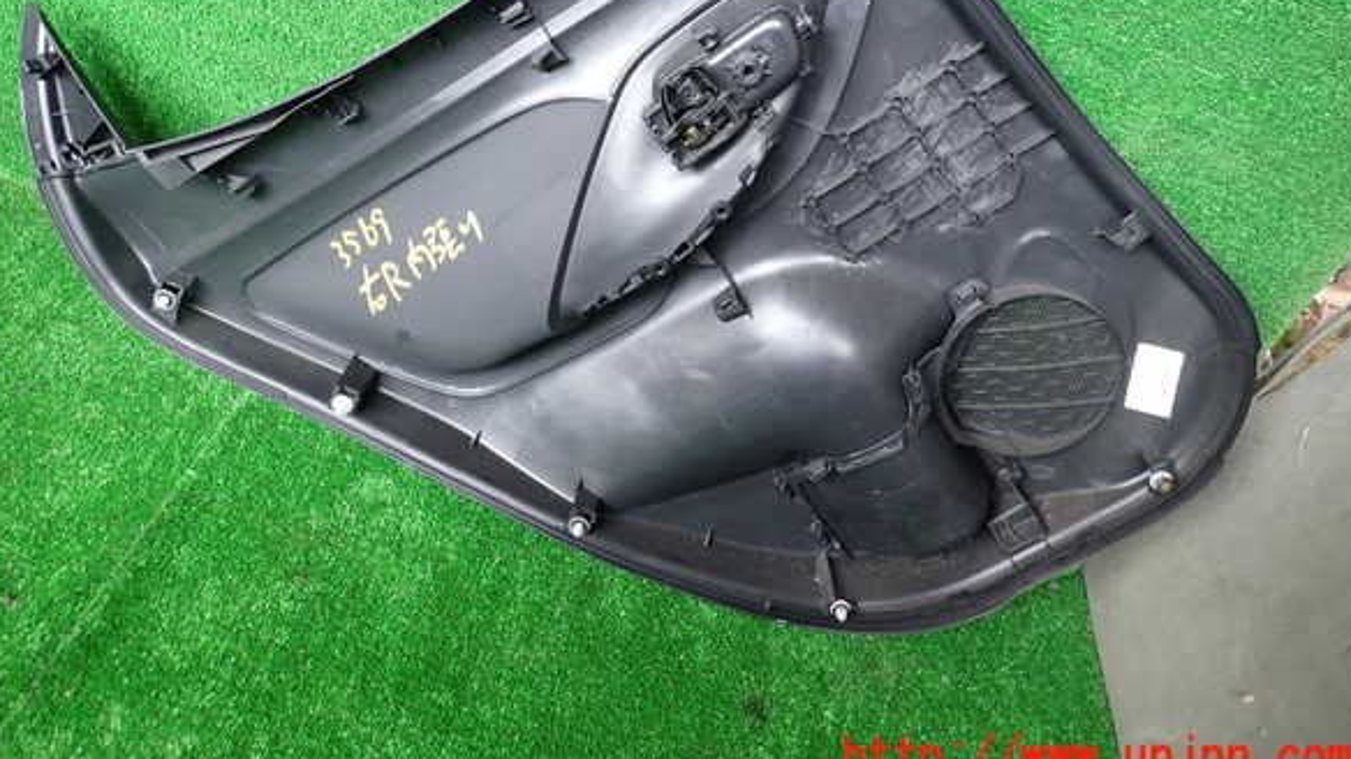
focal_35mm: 28
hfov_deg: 67.9
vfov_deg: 41.0
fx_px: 1003
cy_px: 266
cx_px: 671
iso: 200
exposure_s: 1/40
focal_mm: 4.5
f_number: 2
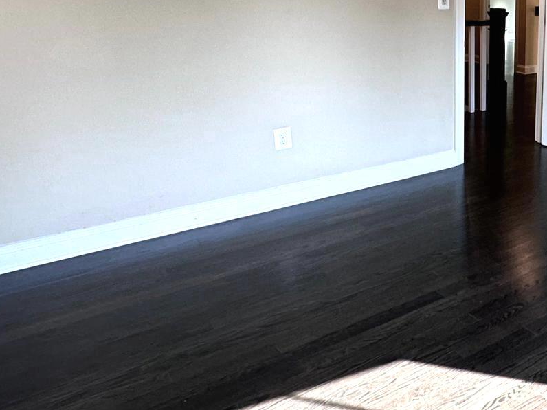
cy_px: 82
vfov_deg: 38.2
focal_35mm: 36
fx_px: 569
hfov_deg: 40.1
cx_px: 622
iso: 125
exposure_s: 1/120
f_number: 2.2
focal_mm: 2.22
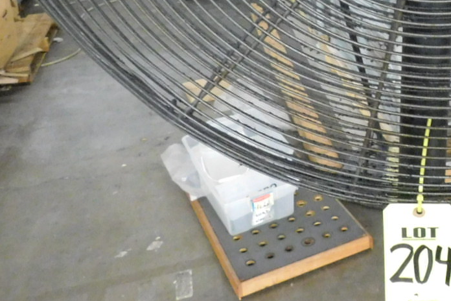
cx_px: 445
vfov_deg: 23.1
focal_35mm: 55
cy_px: -36
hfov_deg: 33.4
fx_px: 689
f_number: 3
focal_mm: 4
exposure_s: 1/8
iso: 800
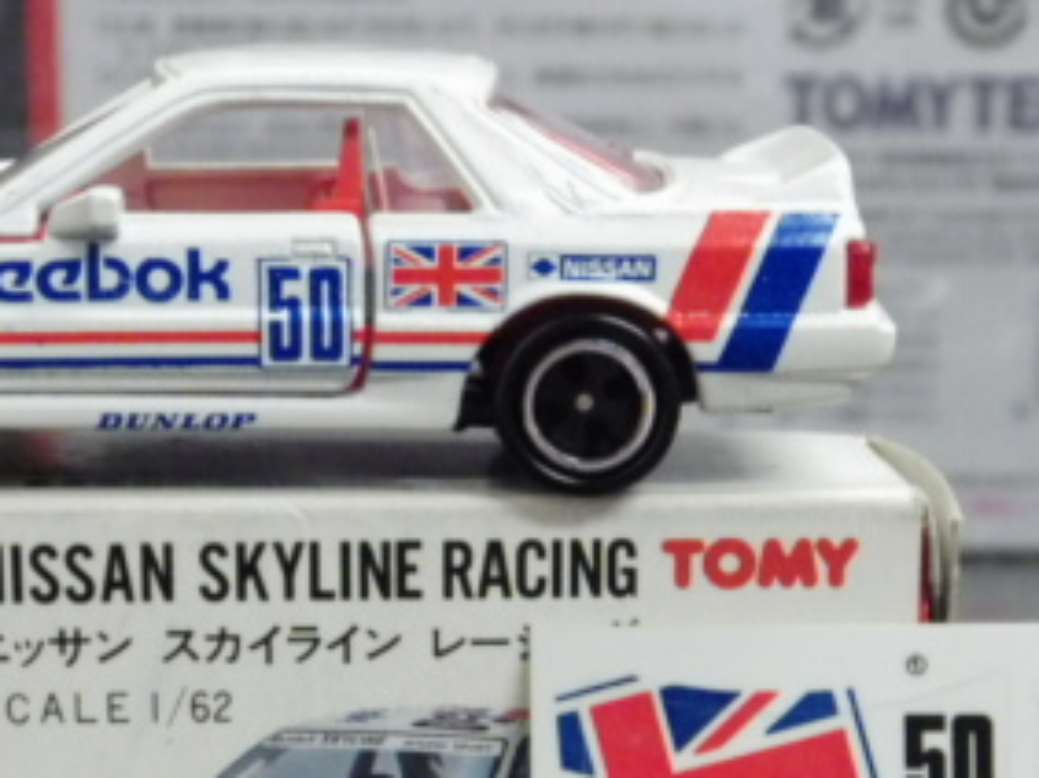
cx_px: 497
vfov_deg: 11.0
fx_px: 4019
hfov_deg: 14.7
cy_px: 656
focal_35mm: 134
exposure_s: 1/40
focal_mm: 10.7
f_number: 4
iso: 800
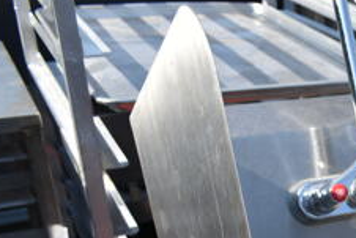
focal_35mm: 73
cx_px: 457
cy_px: 285
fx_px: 722
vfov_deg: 17.8
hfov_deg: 24.4
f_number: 7.1
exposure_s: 1/200
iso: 100
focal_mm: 18
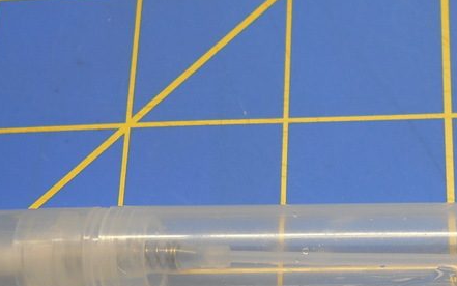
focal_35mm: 60
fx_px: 748
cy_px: 335
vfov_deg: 20.4
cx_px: 342
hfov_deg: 33.3
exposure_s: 1/100
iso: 80
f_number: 3.2
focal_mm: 4.6
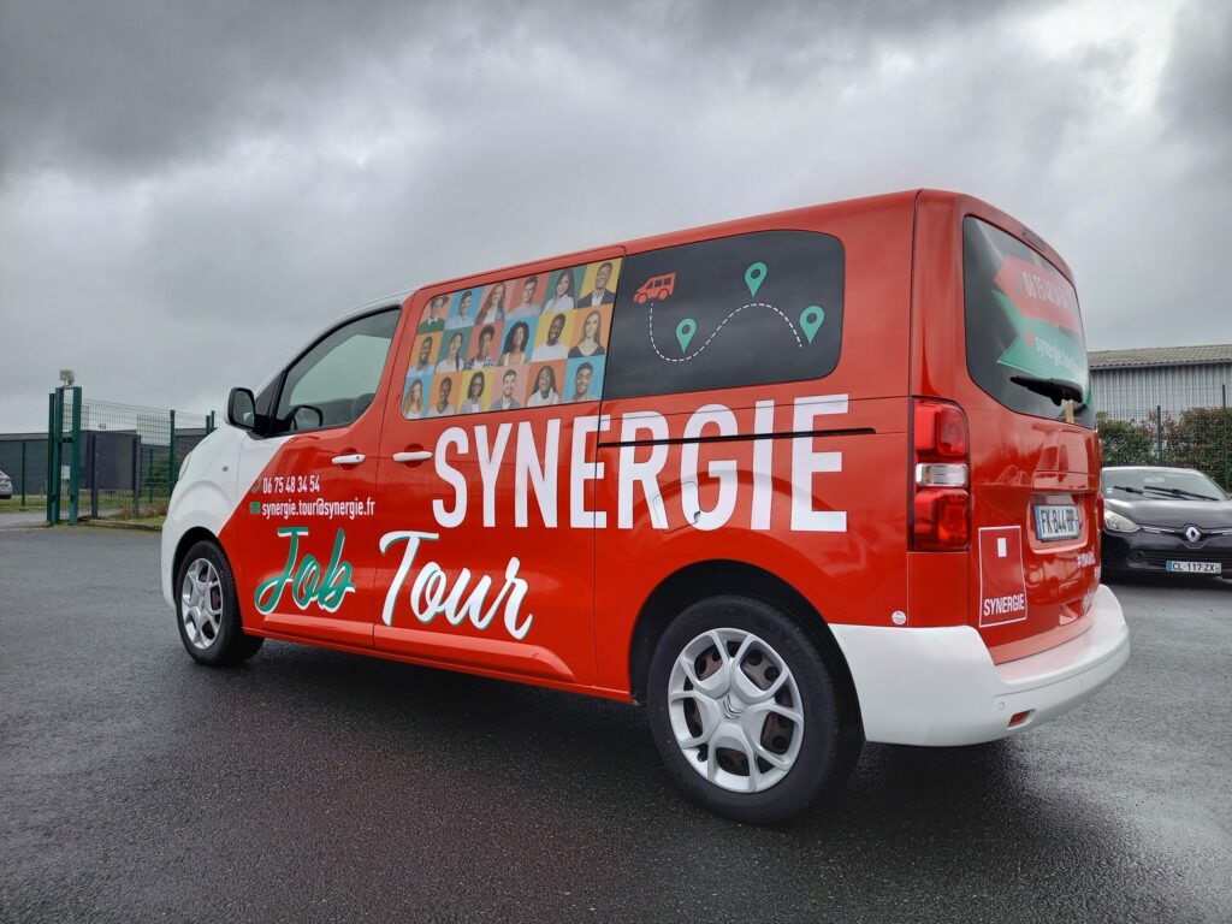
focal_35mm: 25
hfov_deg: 69.4
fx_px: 890
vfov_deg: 54.9
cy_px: 462
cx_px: 616
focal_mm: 4.65
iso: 50
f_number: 1.8
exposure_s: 1/472
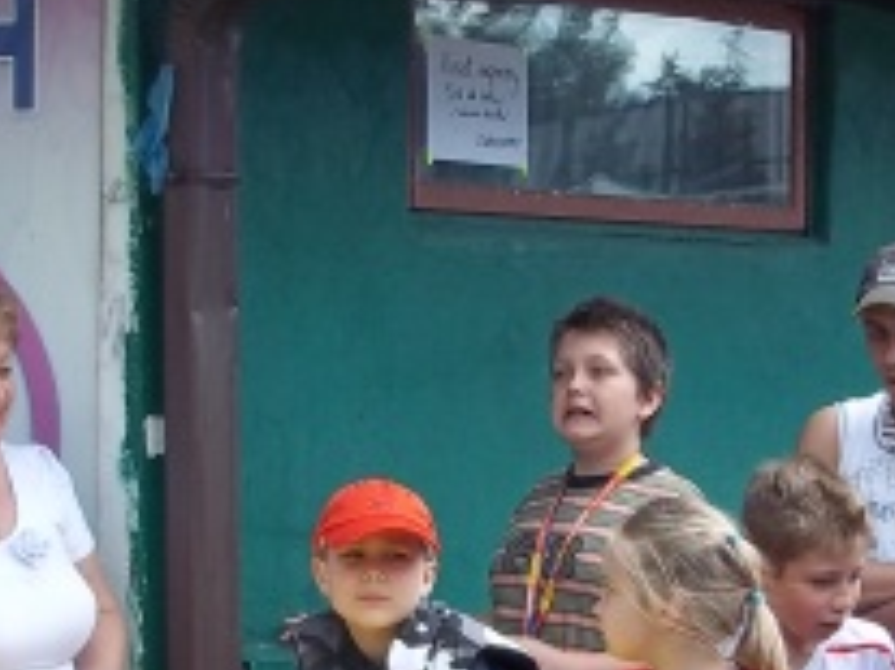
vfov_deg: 11.4
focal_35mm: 130
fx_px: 3359
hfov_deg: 15.2
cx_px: 527
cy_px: 452
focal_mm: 6.5
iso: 80
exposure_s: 1/320
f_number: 3.1
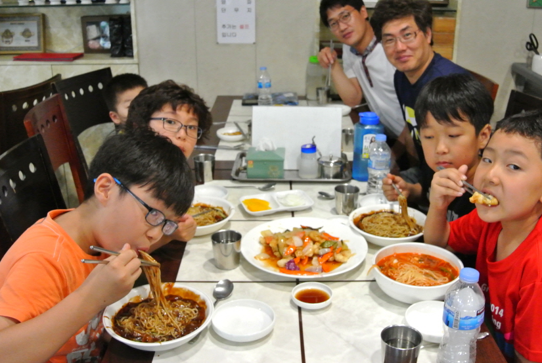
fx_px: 543
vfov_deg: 37.0
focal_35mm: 36
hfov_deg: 53.0
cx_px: 290
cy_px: 173
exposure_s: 1/60
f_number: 3.5
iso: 1250
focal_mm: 11
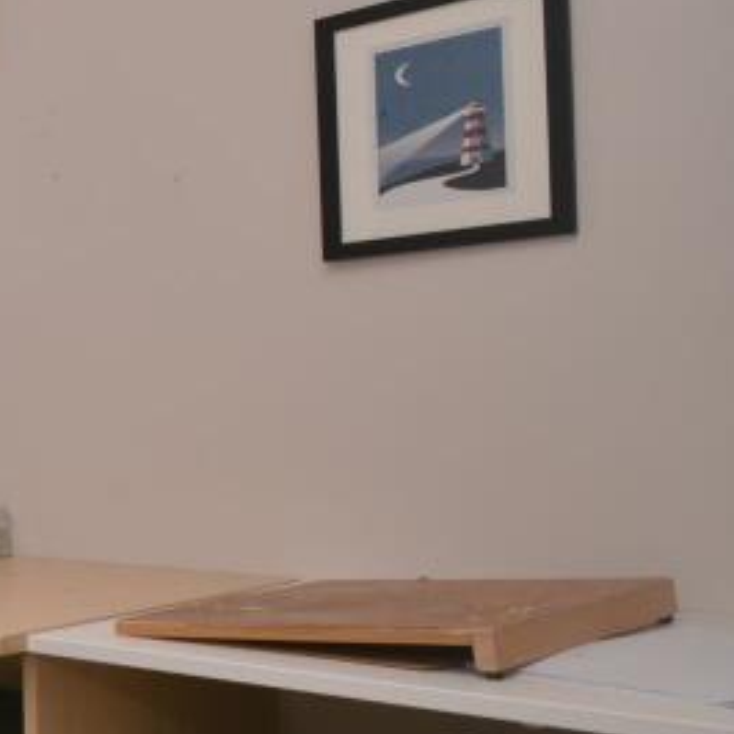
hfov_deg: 20.8
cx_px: -643
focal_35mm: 49
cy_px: 440
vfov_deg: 34.6
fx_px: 1175
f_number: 7.1
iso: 100
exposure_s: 1/200
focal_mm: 10
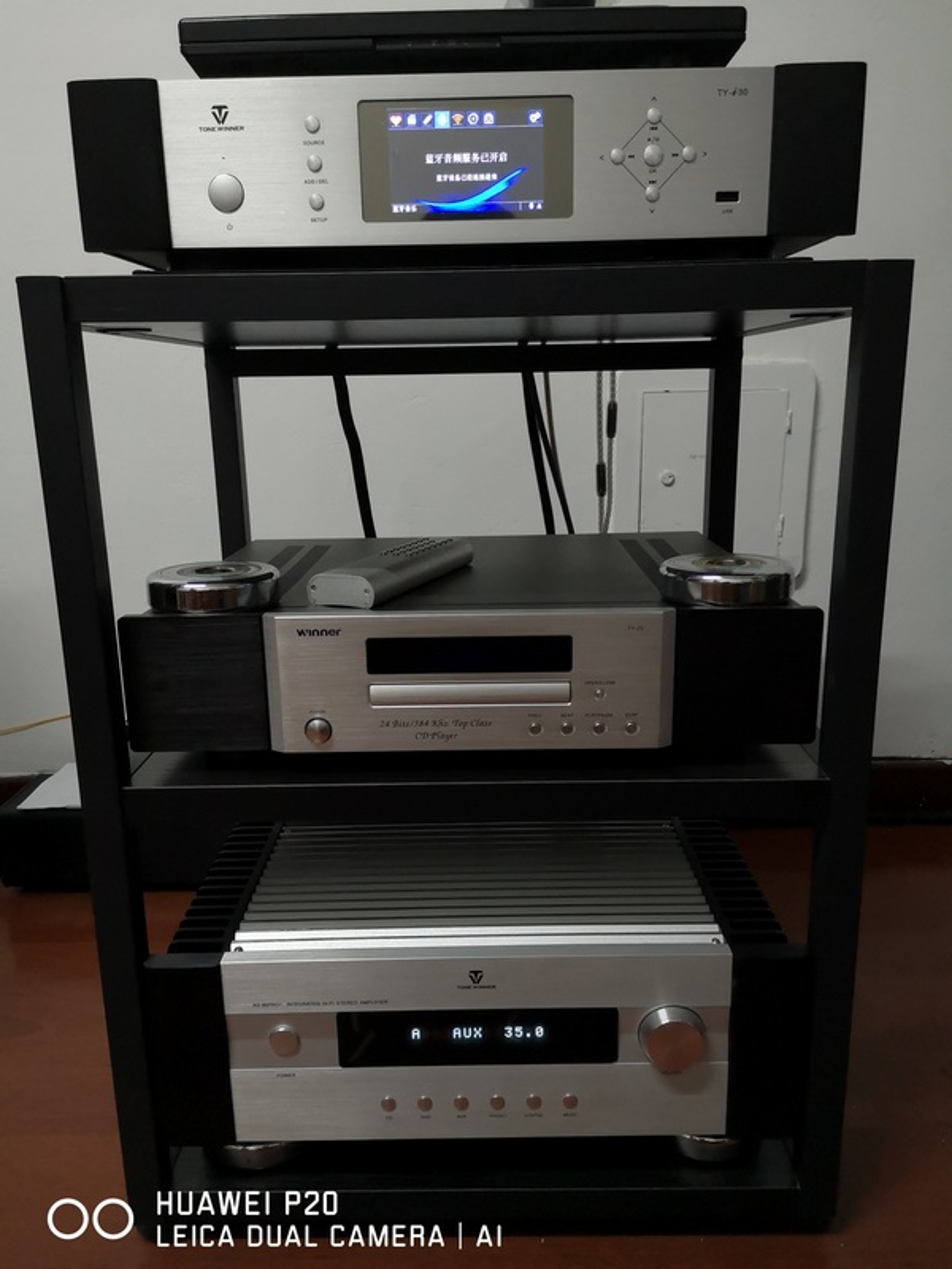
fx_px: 990
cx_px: 476
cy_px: 634
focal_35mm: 27
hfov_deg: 51.4
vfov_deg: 65.3
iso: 400
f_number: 1.8
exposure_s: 1/25
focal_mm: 3.95
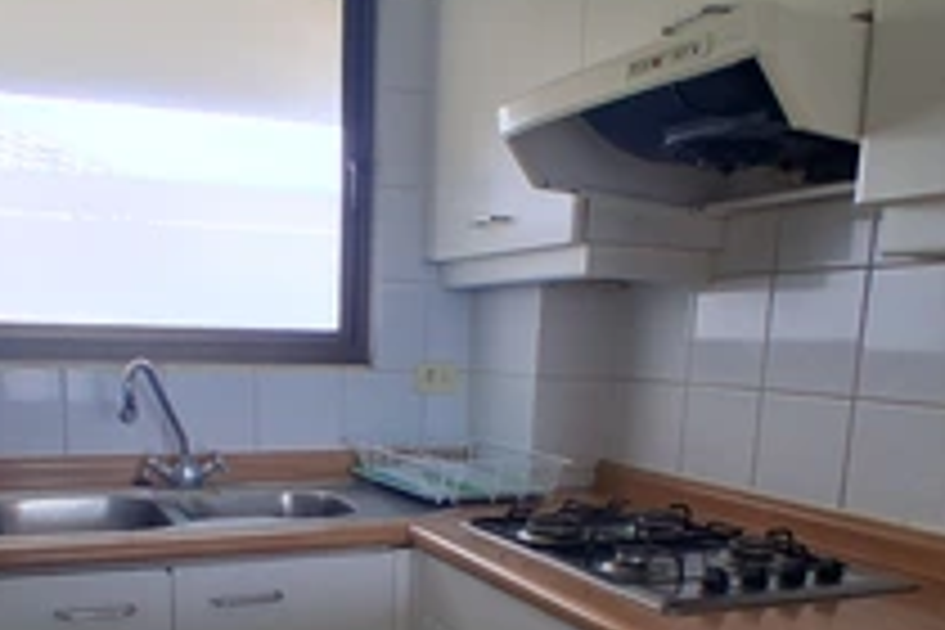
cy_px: 531
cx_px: 364
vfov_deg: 34.5
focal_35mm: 37
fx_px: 971
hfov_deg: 51.4
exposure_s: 1/100
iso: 50
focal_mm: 1.4
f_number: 2.2
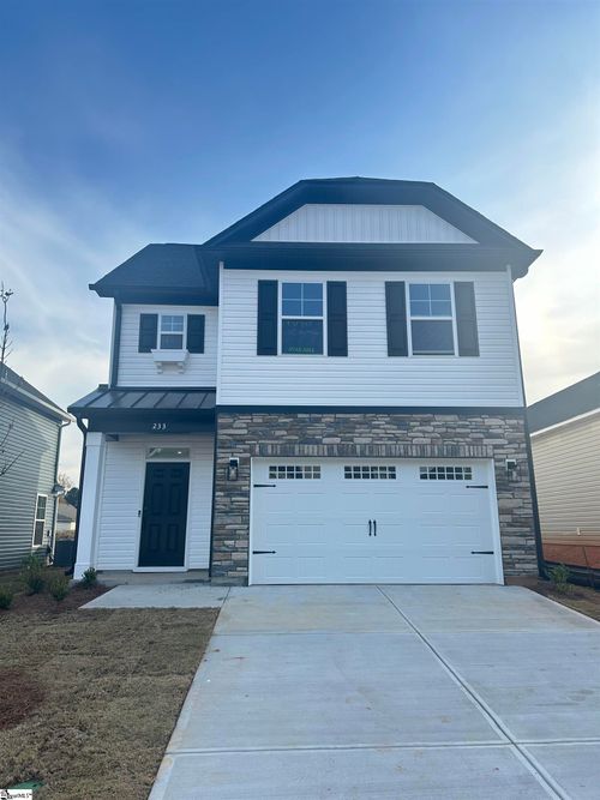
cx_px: 300
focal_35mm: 24
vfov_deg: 71.6
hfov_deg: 56.8
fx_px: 555
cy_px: 400
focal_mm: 6.86
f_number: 1.78
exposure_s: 1/1083
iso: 80
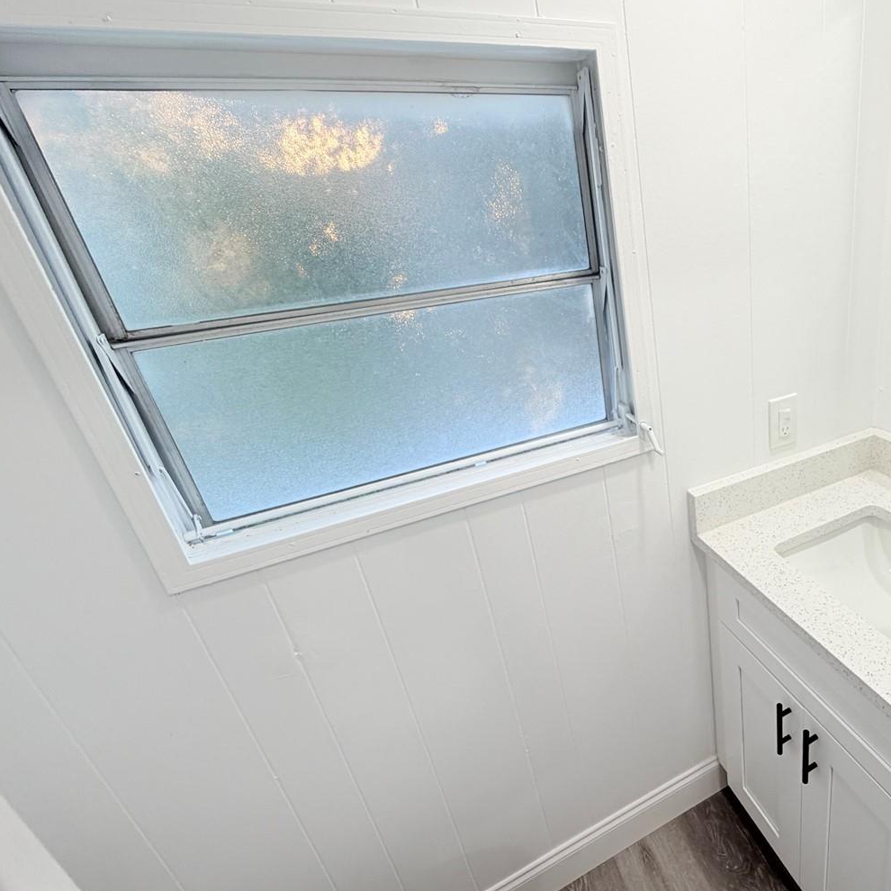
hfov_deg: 68.6
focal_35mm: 20
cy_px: 436
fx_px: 582
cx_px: 697
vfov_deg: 74.8
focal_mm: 2.22
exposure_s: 1/120
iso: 100
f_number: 2.2
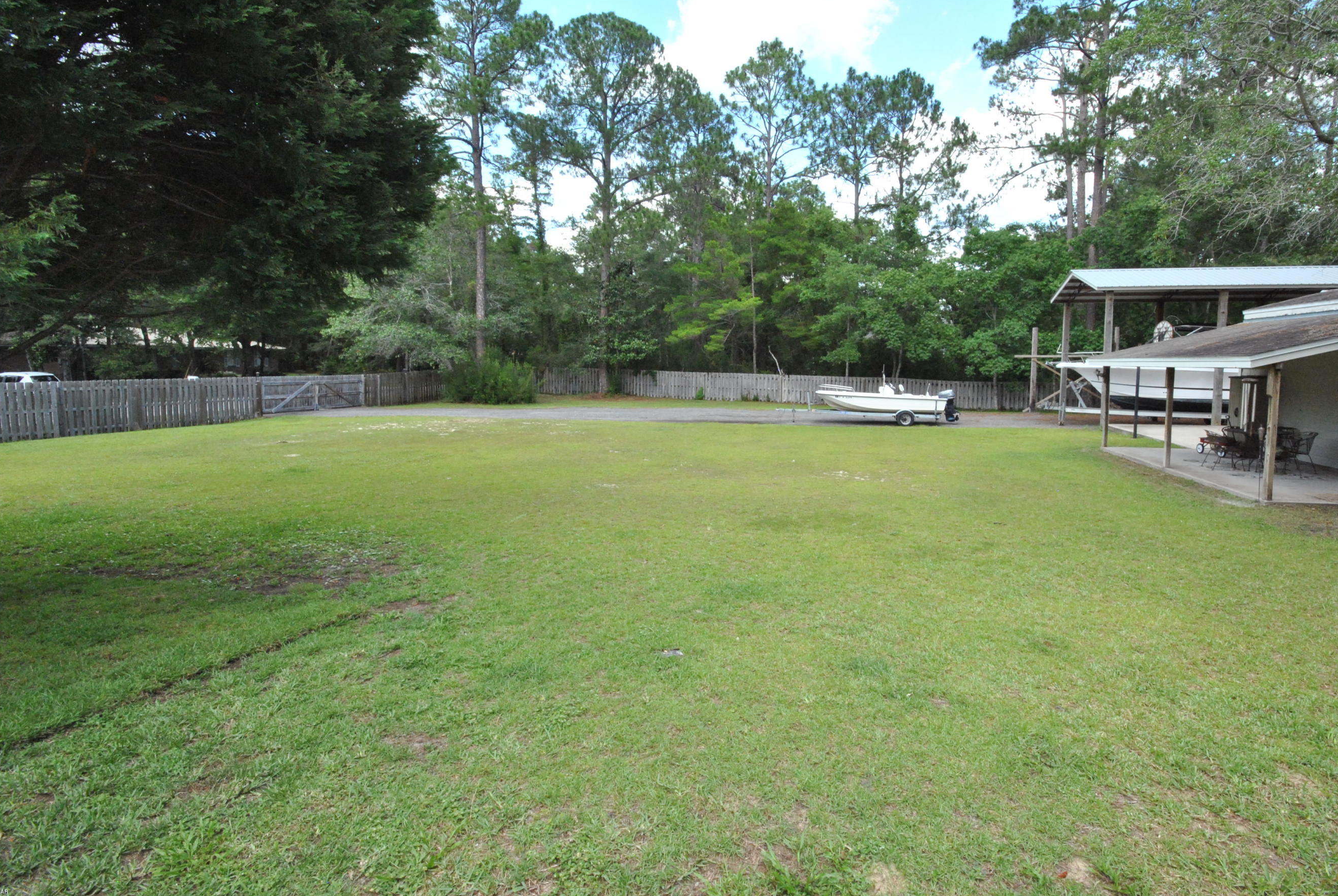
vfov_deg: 70.5
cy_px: 416
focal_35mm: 17
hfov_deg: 93.0
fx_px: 633
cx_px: 727
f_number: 13
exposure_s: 1/160
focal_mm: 10
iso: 800
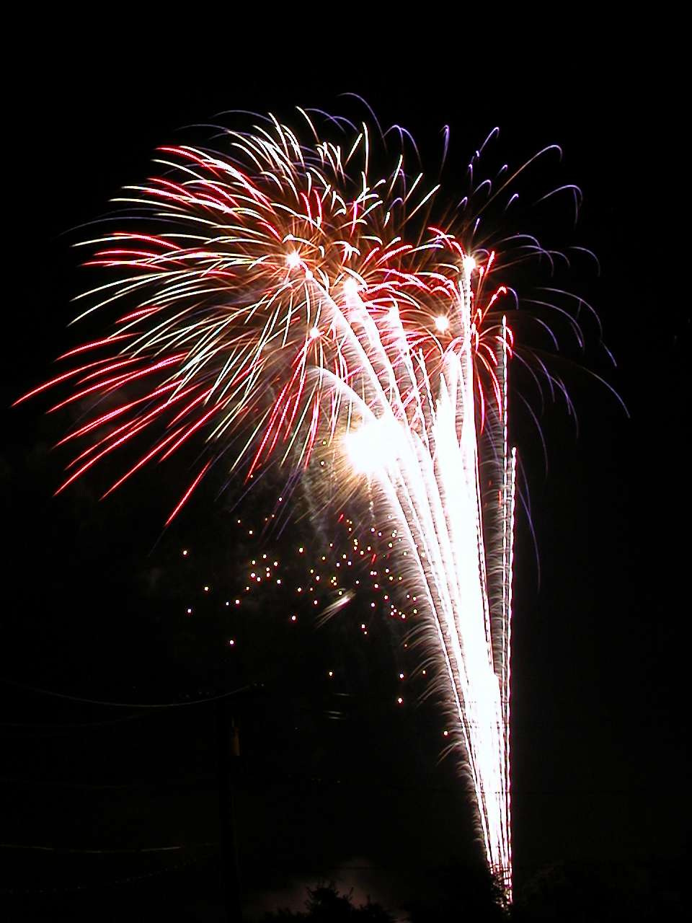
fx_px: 933
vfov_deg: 52.6
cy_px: 462
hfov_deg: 40.7
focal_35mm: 35
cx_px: 346
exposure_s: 4
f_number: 8
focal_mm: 8.9
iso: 100
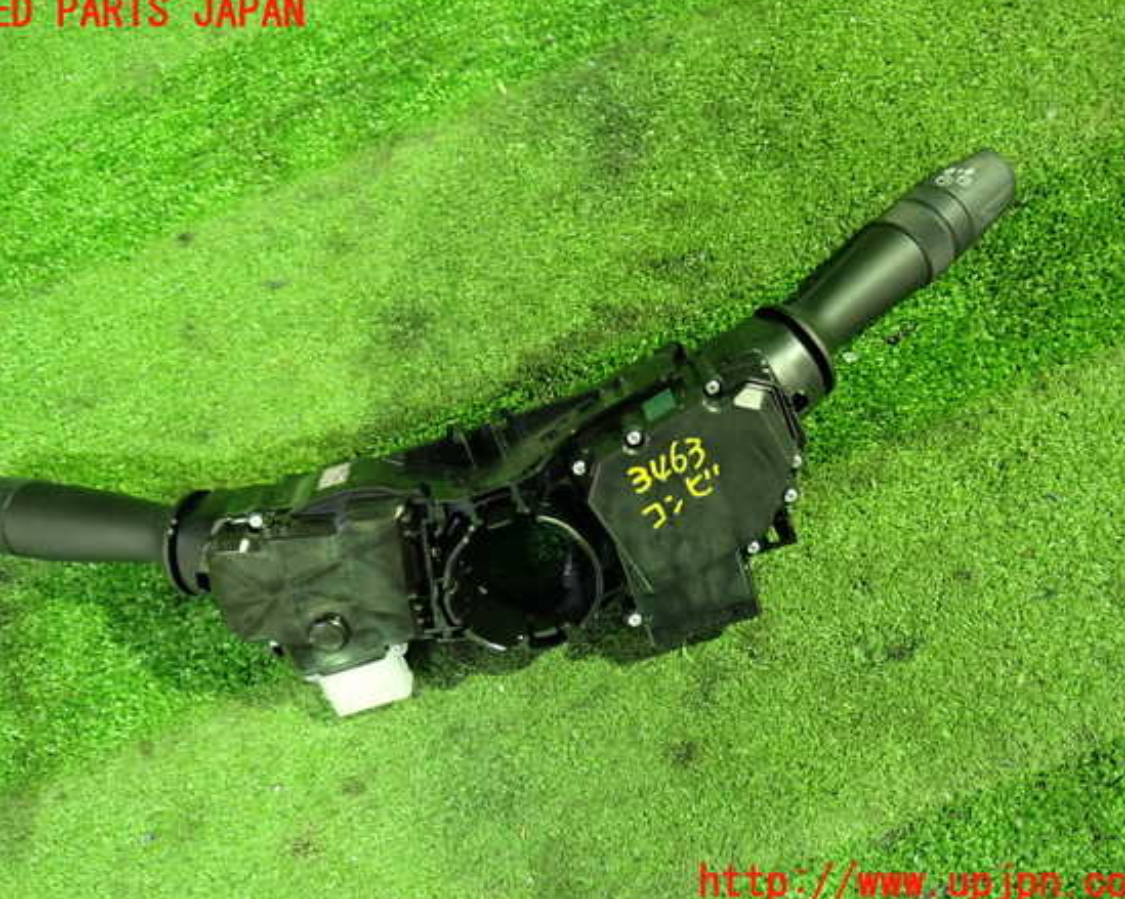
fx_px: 1065
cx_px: 547
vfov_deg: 45.8
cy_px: 448
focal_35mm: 32
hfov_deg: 55.7
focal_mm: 5.4
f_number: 2.3
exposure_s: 1/20
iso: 800
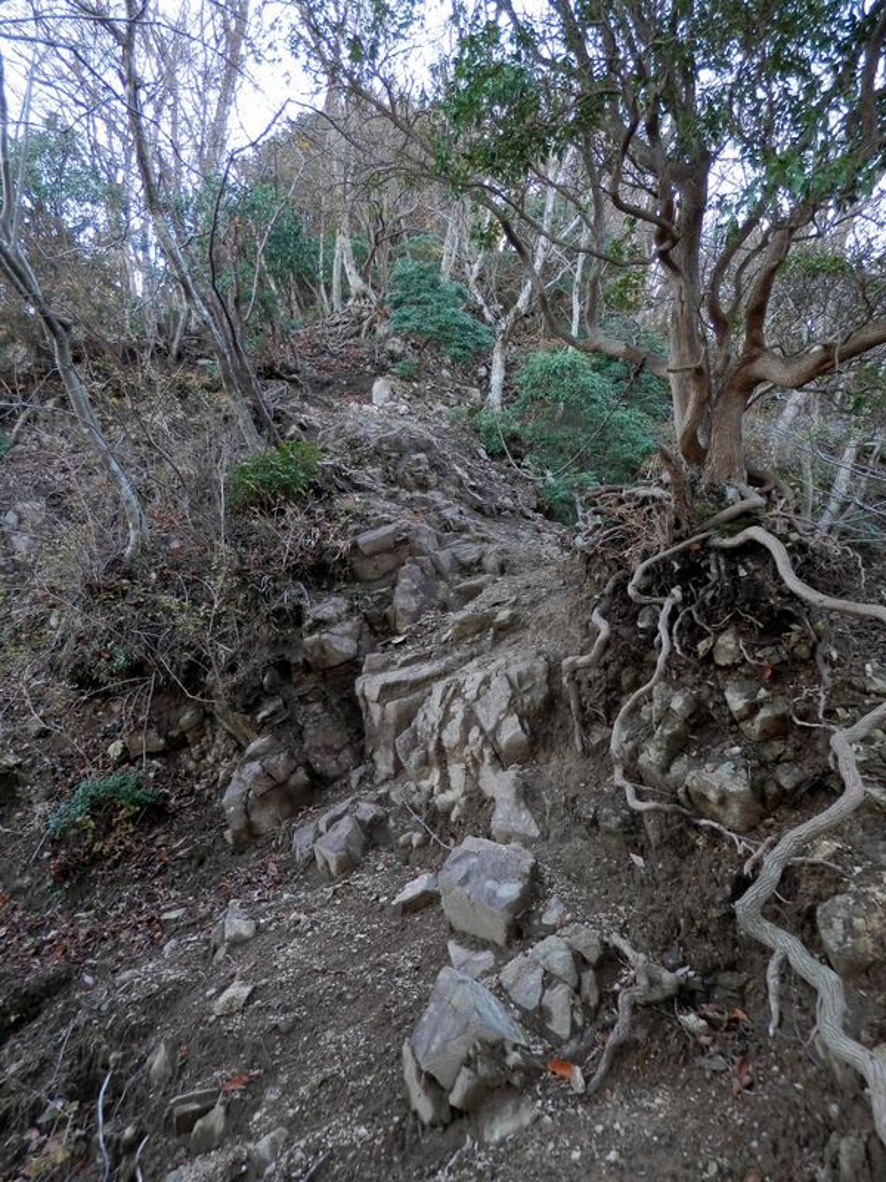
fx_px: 853
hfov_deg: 54.9
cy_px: 591
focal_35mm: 25
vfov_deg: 69.4
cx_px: 443
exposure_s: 1/40
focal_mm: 4.5
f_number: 3
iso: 80
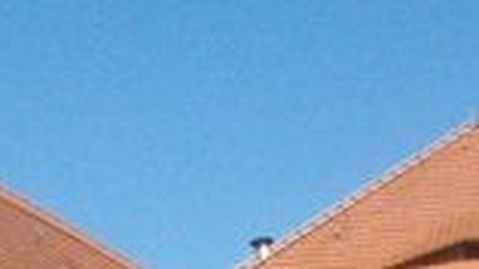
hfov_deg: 15.9
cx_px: 333
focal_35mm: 135
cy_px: 562
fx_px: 1713
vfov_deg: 8.4
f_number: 5.7
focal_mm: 6.4
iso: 400
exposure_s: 1/2000
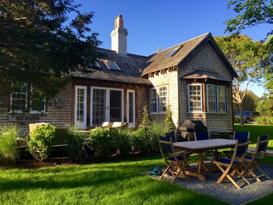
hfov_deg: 61.6
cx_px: 136
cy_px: 102
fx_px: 229
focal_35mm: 29
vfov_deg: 48.3
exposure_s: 1/549
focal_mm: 4.15
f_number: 2.2
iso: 32
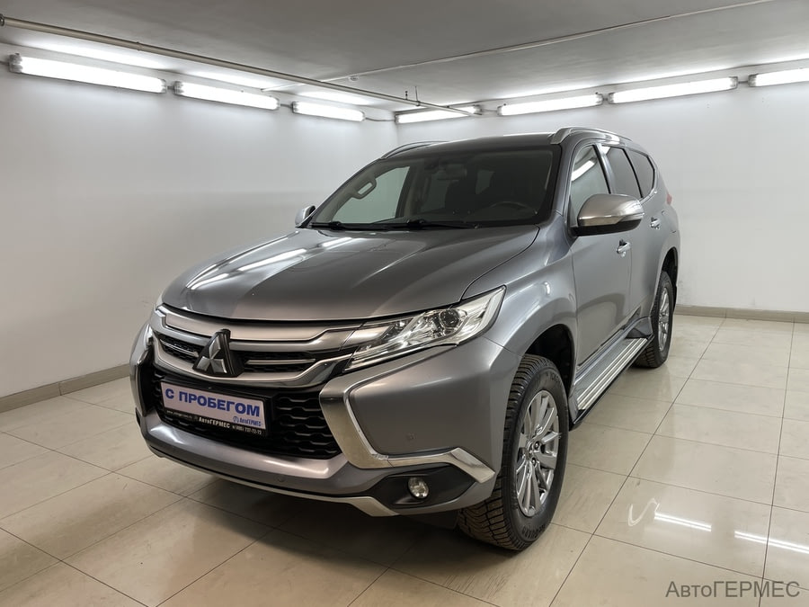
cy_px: 304
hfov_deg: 67.3
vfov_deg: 53.1
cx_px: 404
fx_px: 608
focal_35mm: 26
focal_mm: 4.2
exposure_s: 1/100
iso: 40
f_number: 1.6
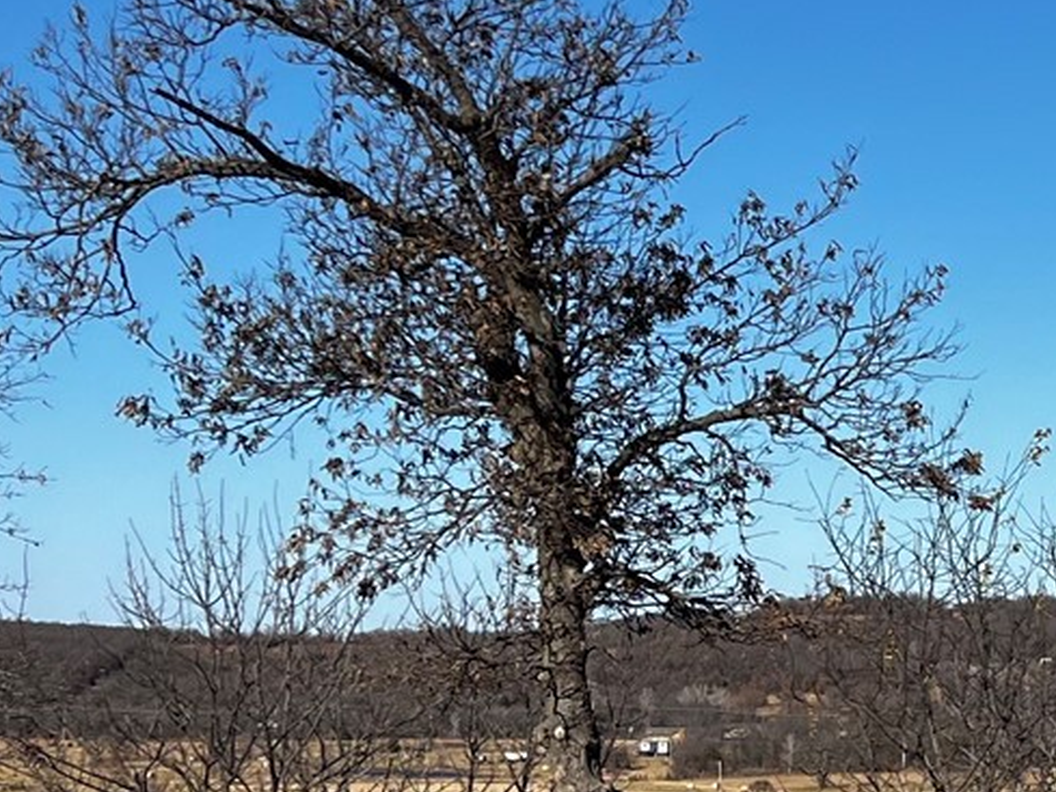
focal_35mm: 102
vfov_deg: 14.4
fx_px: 3112
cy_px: 669
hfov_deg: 17.9
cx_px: 1412
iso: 50
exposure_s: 1/4831
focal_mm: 5.7
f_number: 1.5
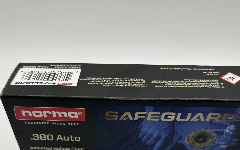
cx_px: 132
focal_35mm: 43
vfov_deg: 28.2
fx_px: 281
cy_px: 148
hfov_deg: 46.2
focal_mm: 5.7
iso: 50
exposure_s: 1/357
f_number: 1.5
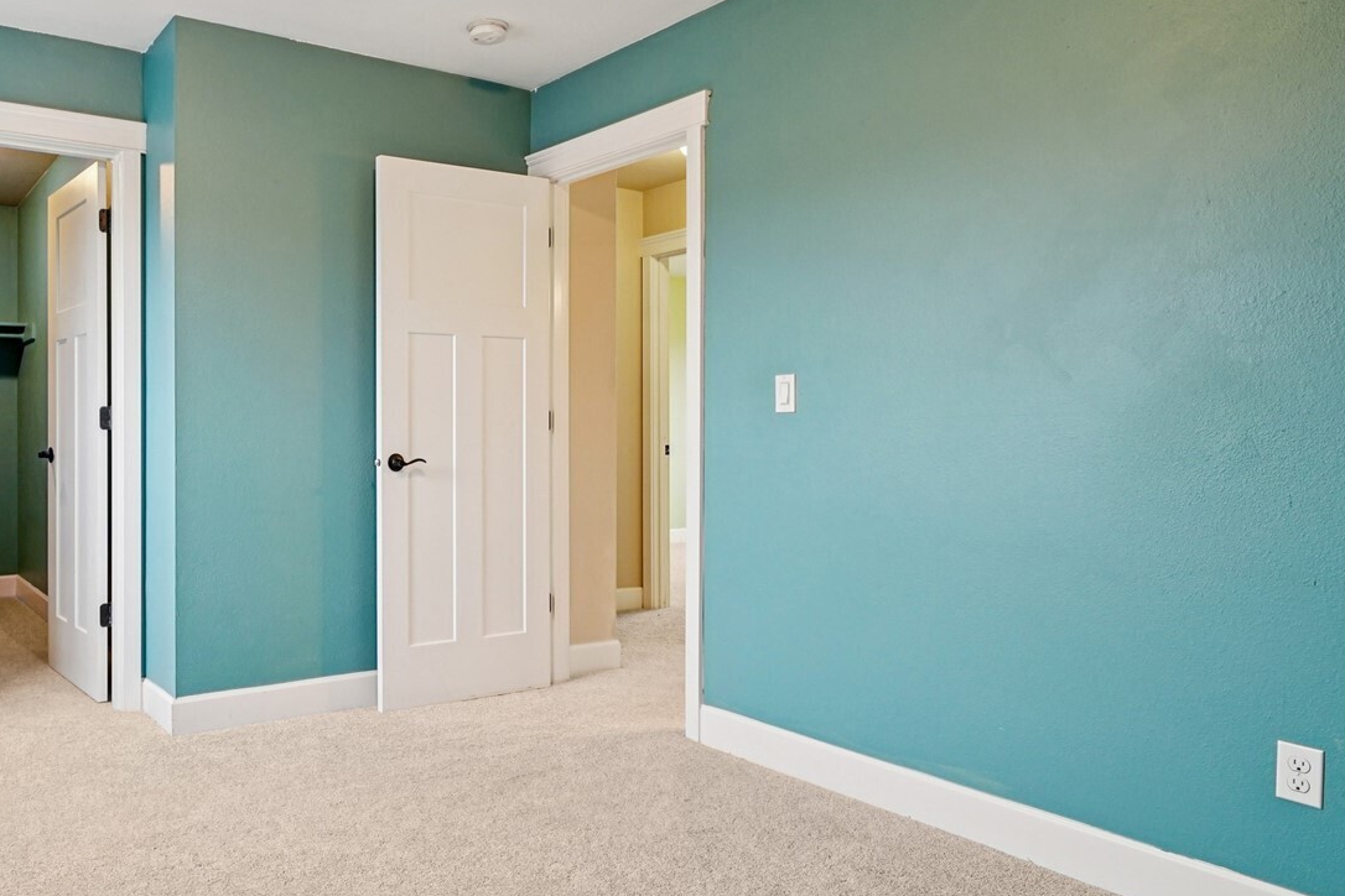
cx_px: 391
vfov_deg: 51.3
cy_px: 454
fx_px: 934
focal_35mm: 25
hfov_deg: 68.3
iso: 1600
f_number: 8
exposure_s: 1/20
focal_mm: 16
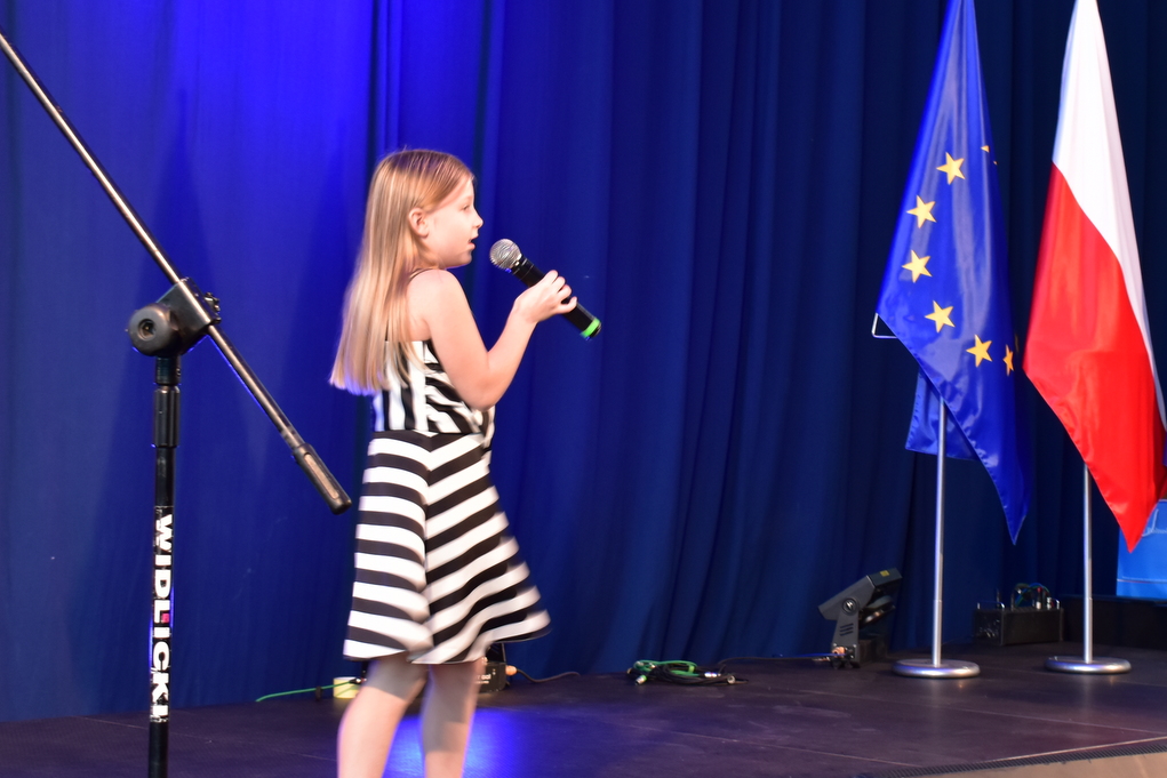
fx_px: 2172
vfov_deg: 20.3
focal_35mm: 67
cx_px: 668
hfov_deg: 30.0
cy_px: 437
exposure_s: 1/15
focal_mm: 38
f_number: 6.3
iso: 560
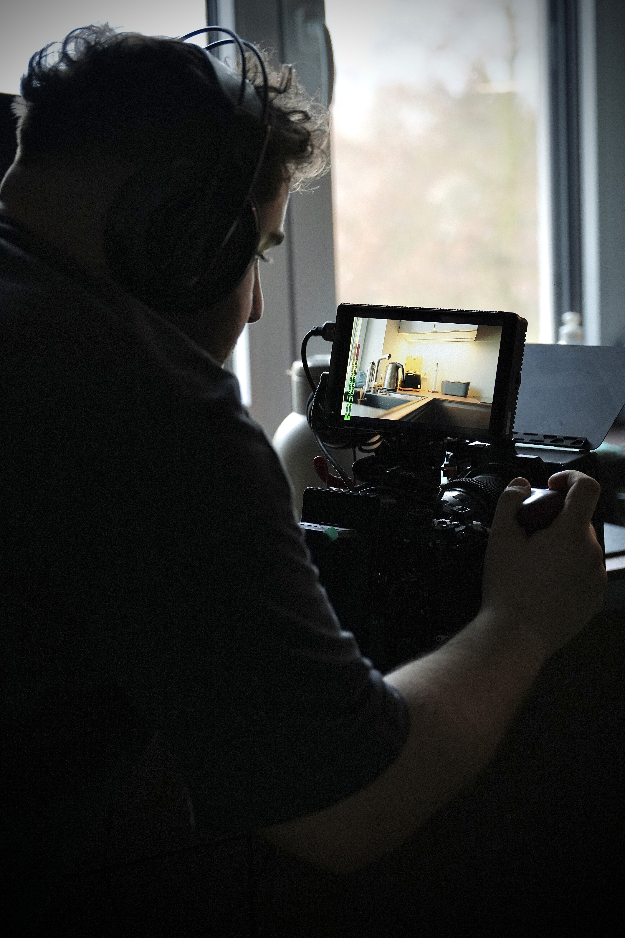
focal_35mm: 70
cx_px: 312
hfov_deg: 19.4
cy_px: 469
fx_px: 1832
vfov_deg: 28.7
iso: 640
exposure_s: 1/160
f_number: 2.8
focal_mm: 46.9
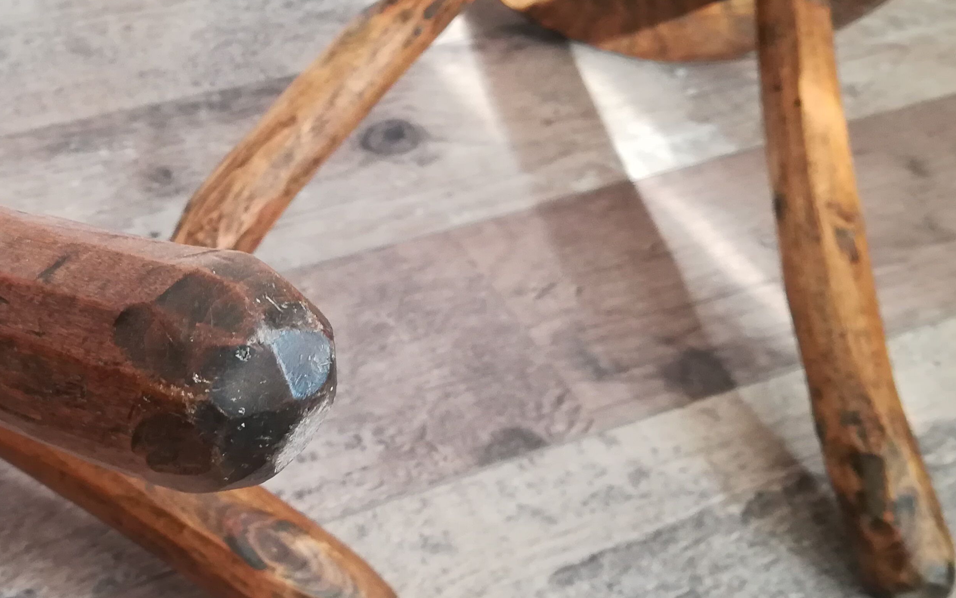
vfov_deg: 25.3
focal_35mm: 51
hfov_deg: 38.5
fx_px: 1329
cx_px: 231
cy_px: 311
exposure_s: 1/30
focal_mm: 3.83
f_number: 2.2
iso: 250
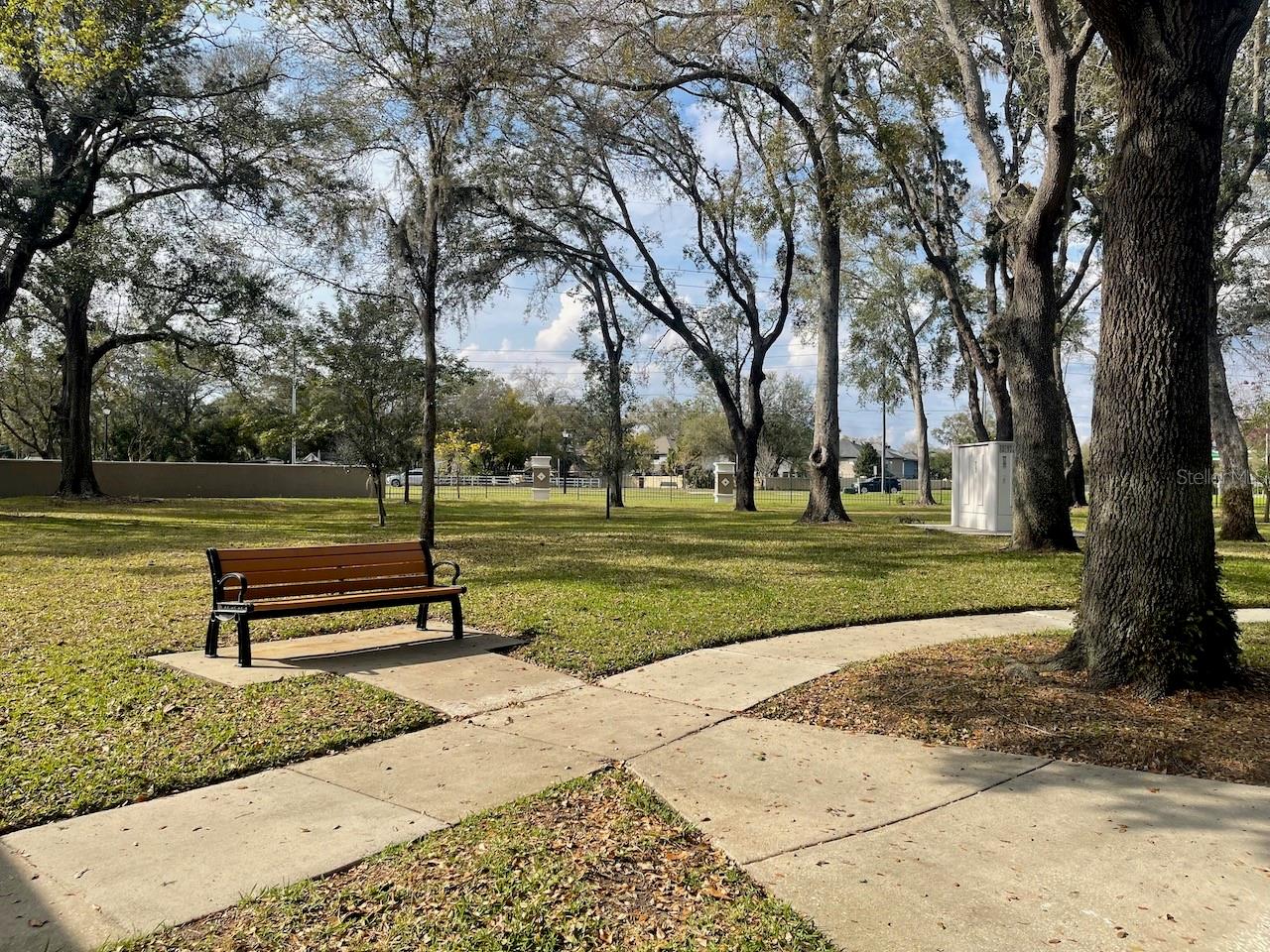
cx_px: 635
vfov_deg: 54.9
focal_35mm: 25
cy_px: 476
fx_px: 917
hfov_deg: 69.4
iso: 32
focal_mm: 5.1
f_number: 1.6
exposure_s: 1/2717
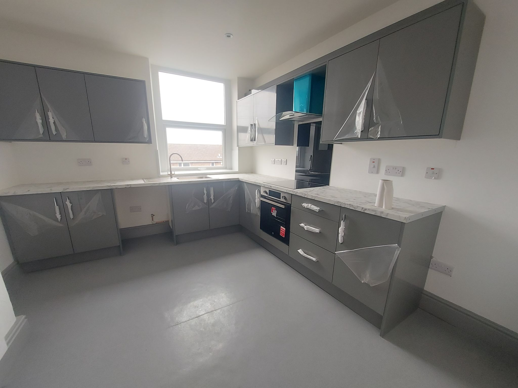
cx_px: 259
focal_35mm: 13
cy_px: 194
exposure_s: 1/50
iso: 320
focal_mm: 1.74
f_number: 2.2
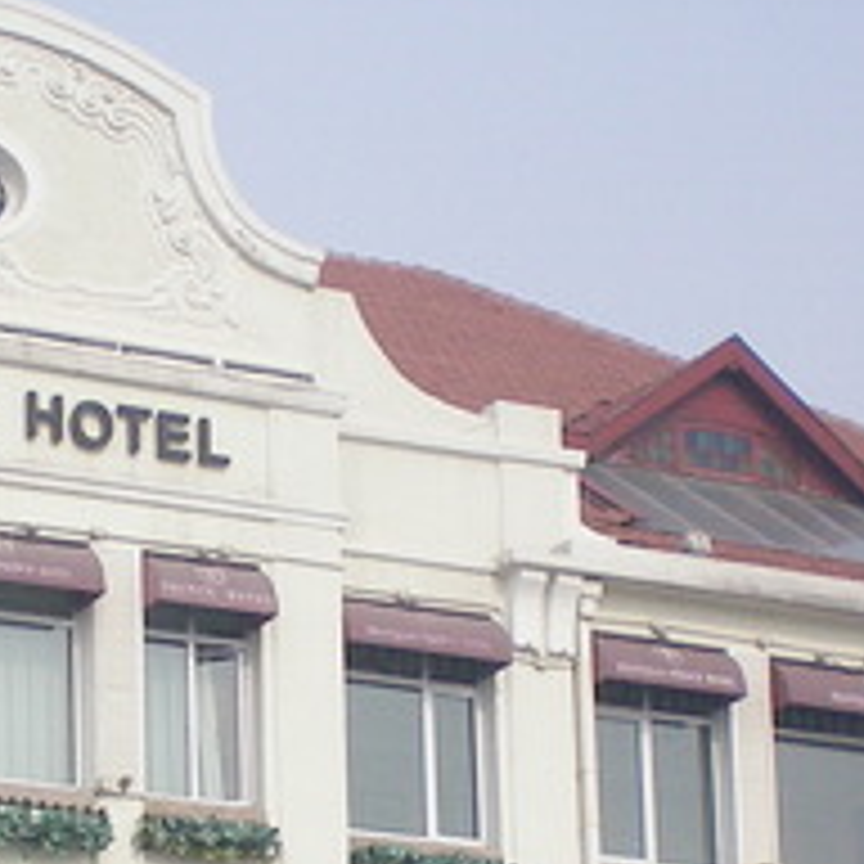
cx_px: 256
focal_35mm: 140
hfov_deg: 12.4
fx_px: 3953
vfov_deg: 12.1
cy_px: 1134
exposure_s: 1/500
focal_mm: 6.3
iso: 64
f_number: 4.6
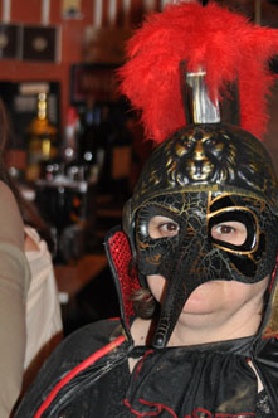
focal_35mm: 190
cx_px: 170
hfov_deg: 7.2
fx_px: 2203
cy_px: 329
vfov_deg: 10.8
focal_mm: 70
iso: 800
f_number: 5
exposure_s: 1/60
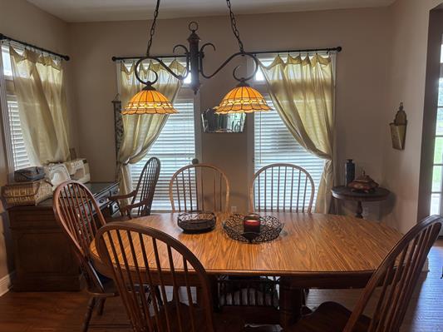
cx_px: 222
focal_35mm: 26
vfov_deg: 53.0
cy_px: 166
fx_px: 333
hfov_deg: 67.3
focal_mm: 5.96
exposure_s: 1/60
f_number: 1.6
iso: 125
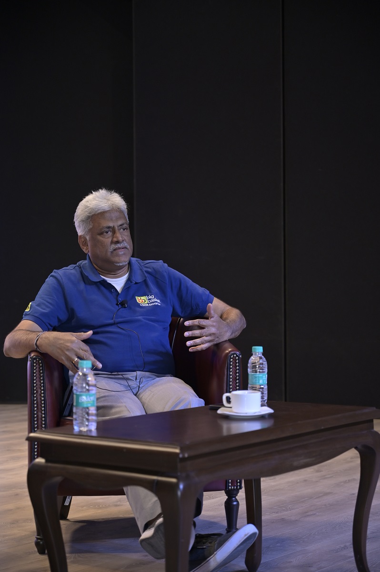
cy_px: 286
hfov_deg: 19.4
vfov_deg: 28.9
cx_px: 190
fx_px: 1110
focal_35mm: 70
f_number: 4
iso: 500
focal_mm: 70
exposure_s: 1/160
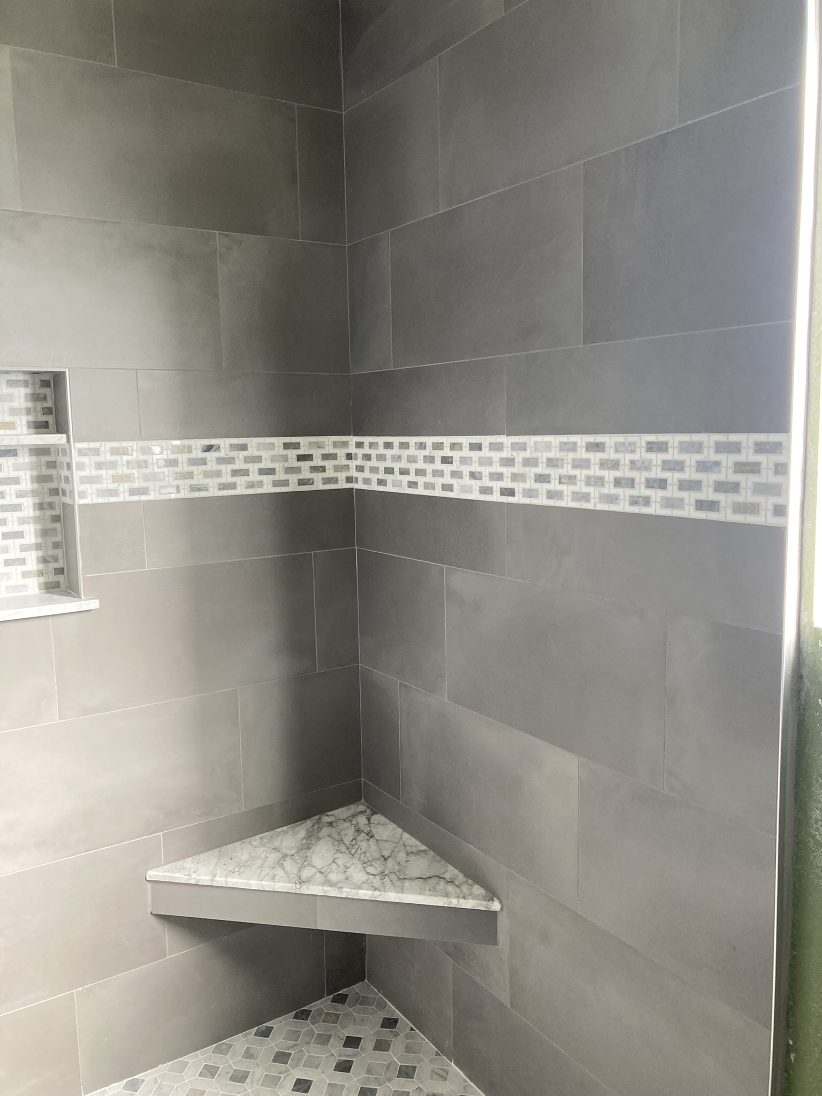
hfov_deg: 49.7
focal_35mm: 28
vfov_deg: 63.4
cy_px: 548
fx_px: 887
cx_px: 411
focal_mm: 3.99
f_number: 1.8
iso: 80
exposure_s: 1/85
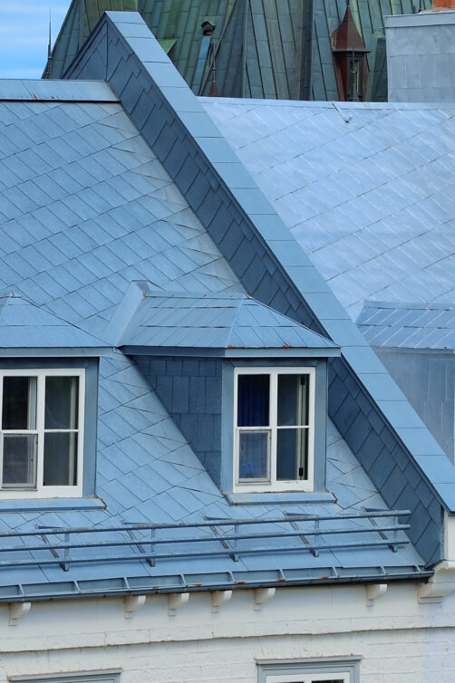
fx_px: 6318
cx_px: 636
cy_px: -407
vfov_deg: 6.1
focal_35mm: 333
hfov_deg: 4.1
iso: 100
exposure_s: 1/160
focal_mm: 98
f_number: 8
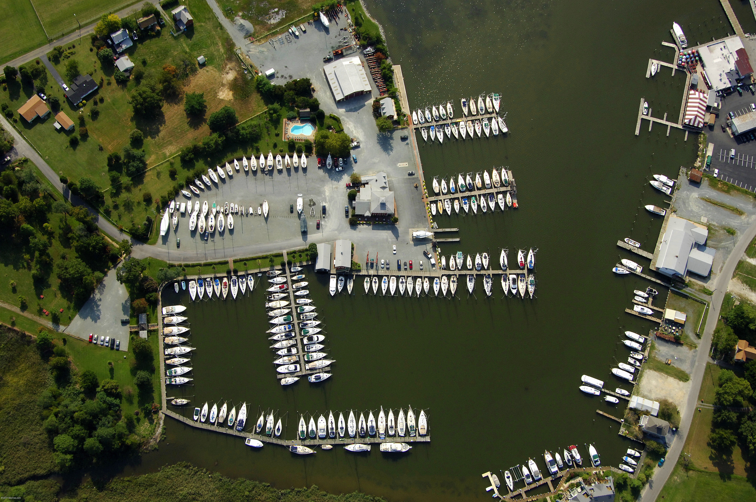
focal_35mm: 44
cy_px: 251
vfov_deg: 30.8
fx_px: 912
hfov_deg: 45.0
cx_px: 378
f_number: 6.3
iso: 400
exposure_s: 1/1000
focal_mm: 29
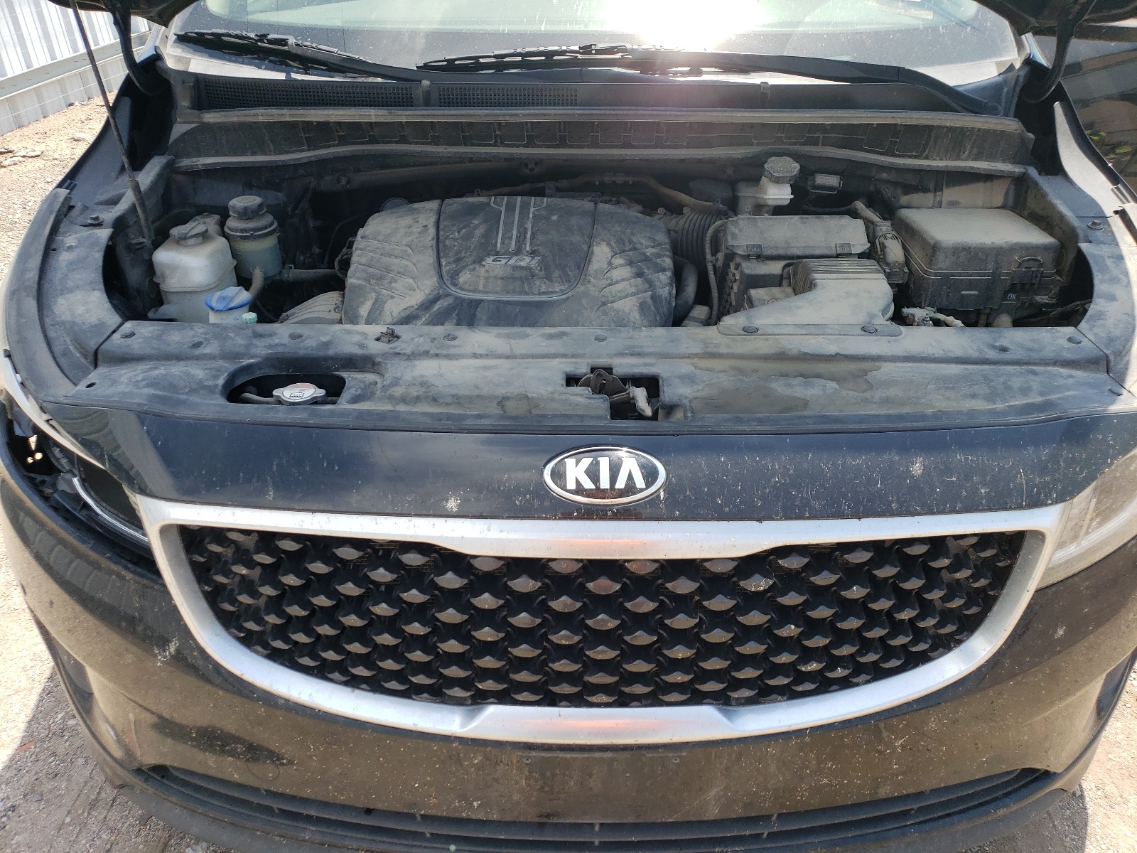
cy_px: 426
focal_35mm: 26
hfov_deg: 67.3
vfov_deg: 53.1
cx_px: 568
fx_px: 854
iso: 50
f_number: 1.5
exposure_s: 1/1250
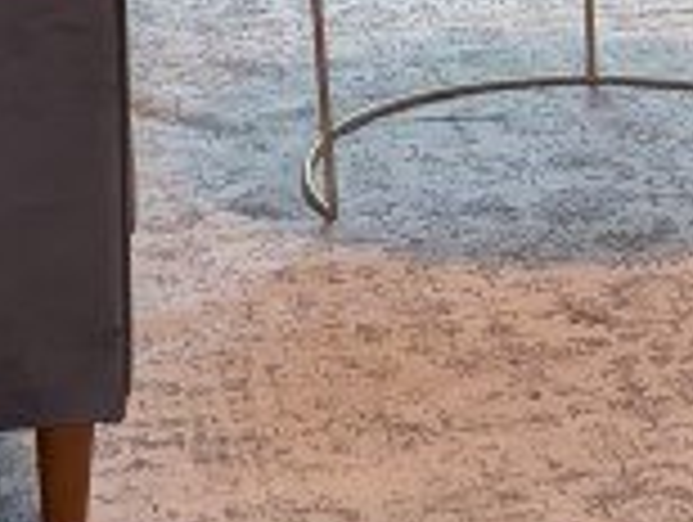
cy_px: -274
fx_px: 3188
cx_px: 549
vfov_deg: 9.1
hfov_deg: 12.4
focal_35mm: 159
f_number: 1.68
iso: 40
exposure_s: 1/24
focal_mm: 6.9
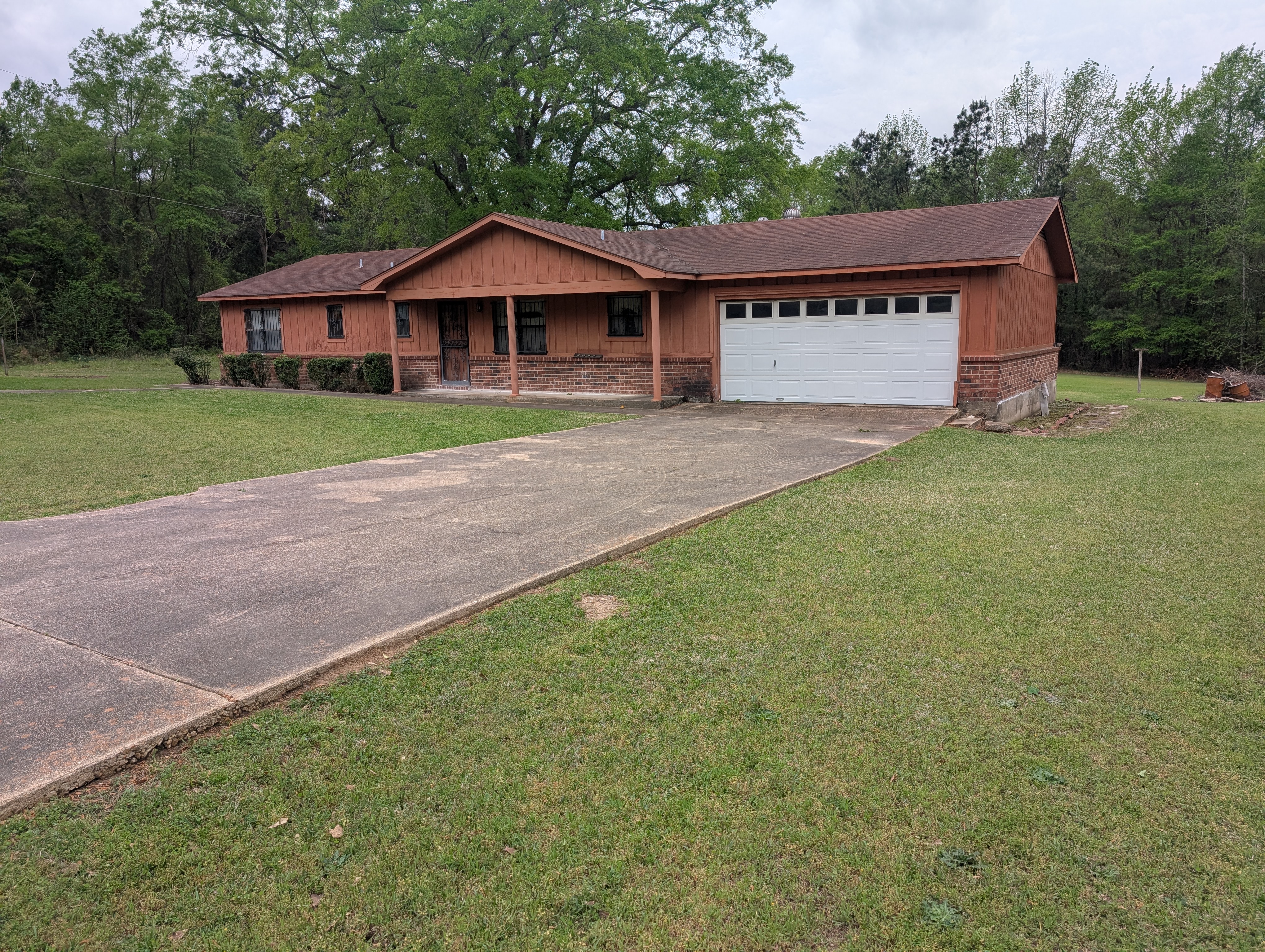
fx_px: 878
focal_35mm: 24
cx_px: 632
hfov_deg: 71.5
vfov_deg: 56.9
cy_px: 476
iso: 22
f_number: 1.68
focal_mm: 6.9
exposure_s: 1/299
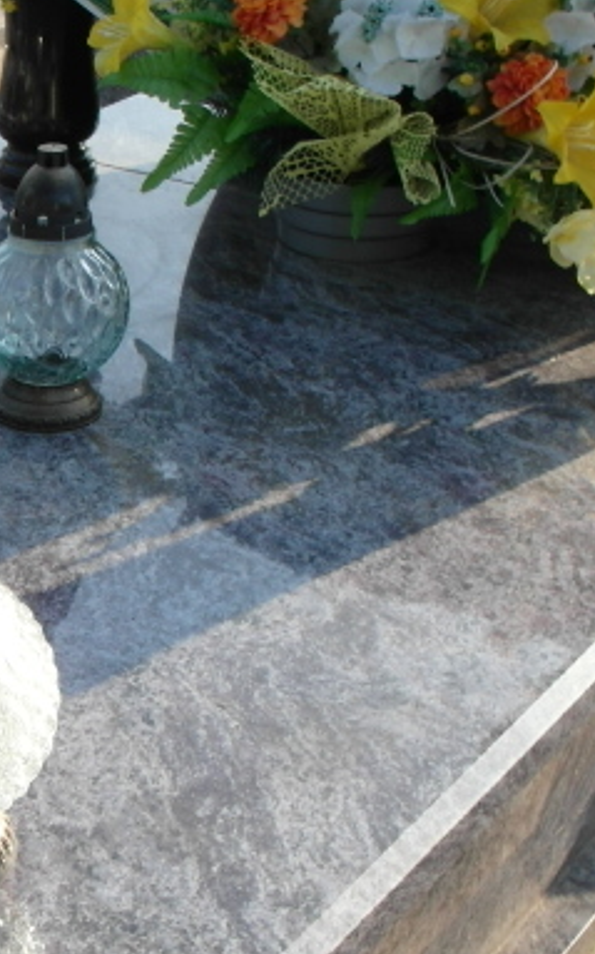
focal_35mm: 68
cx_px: -246
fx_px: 1766
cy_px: 558
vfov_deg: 30.2
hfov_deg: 17.5
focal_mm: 5.2
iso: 80
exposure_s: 1/250
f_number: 3.9
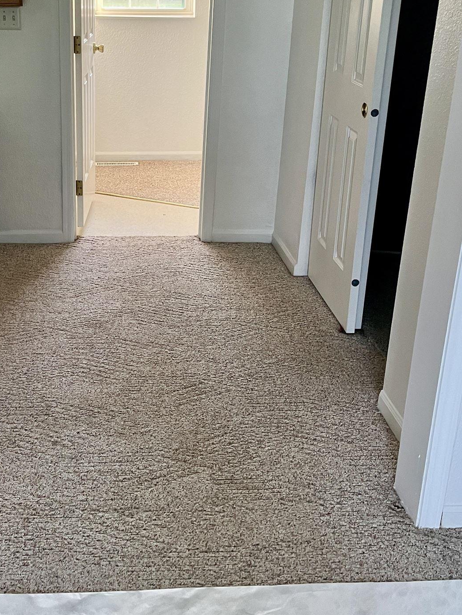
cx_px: 130
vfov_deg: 43.4
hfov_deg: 33.1
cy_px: 222
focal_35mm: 43
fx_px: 765
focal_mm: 5.1
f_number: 1.6
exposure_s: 1/60
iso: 200
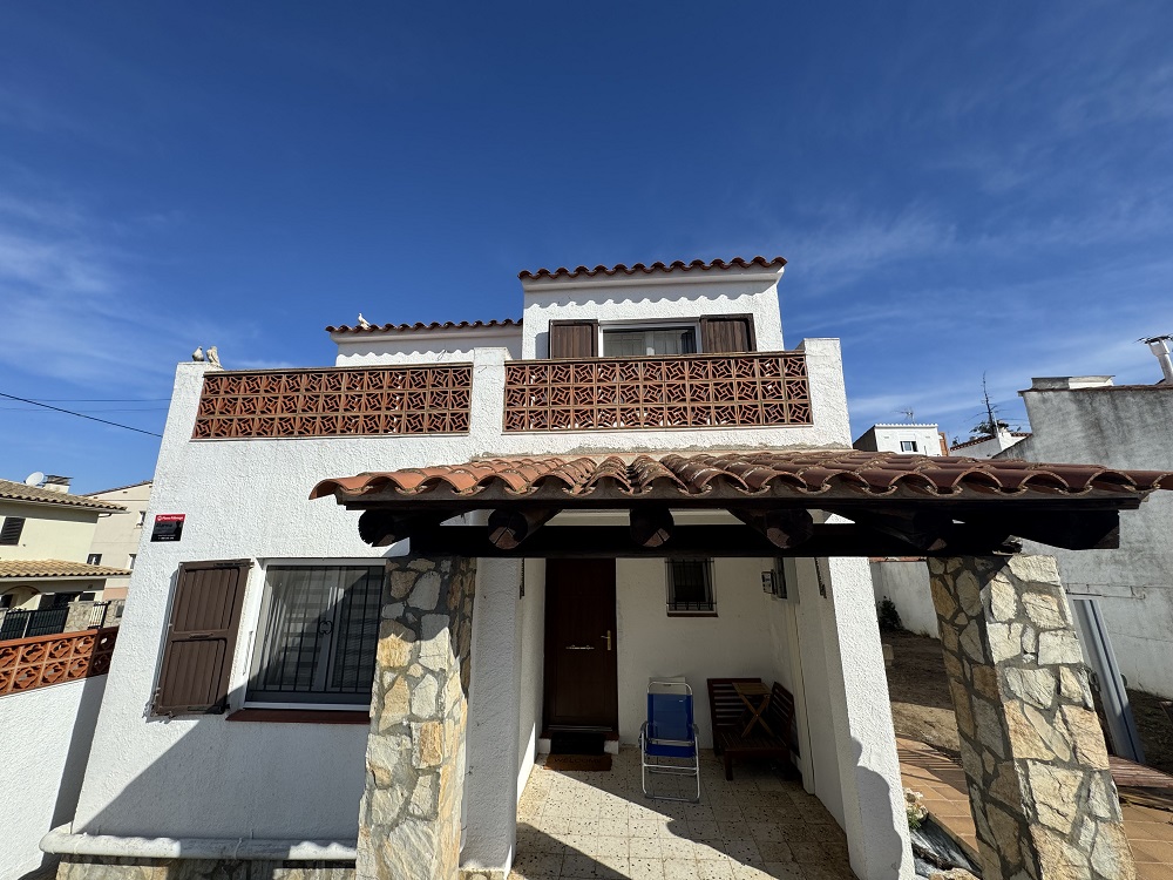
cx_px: 586
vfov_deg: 85.7
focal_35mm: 14
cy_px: 440
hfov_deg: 102.1
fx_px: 474
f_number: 2.2
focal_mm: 2.22
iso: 50
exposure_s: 1/2494
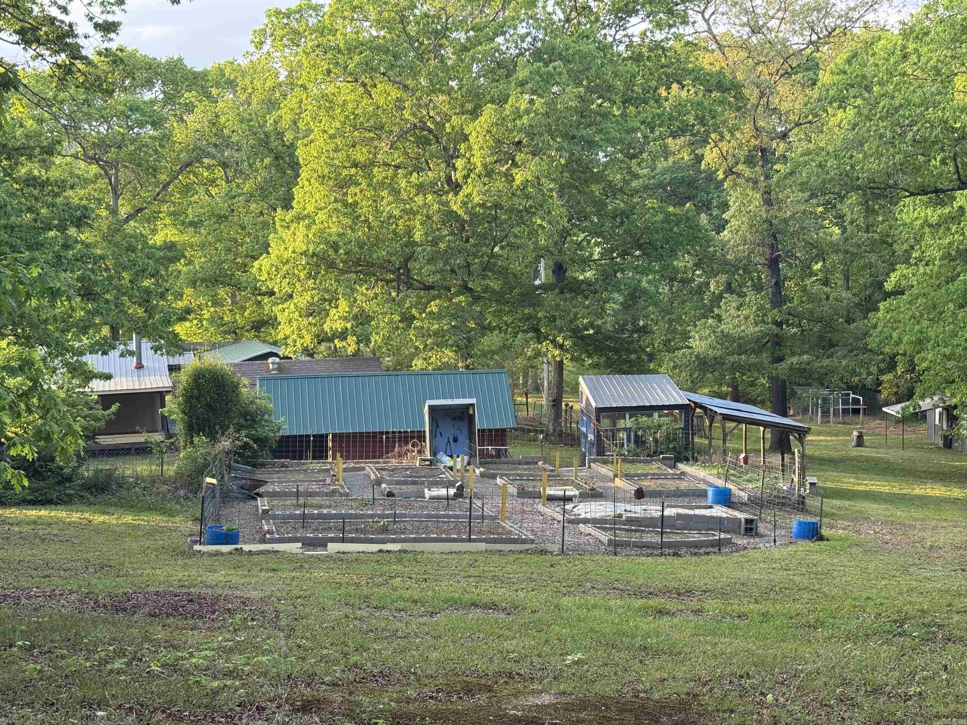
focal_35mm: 48
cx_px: 484
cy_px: 362
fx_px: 1341
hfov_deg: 39.7
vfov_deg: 30.3
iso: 80
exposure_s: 1/149
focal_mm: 6.76
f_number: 1.78
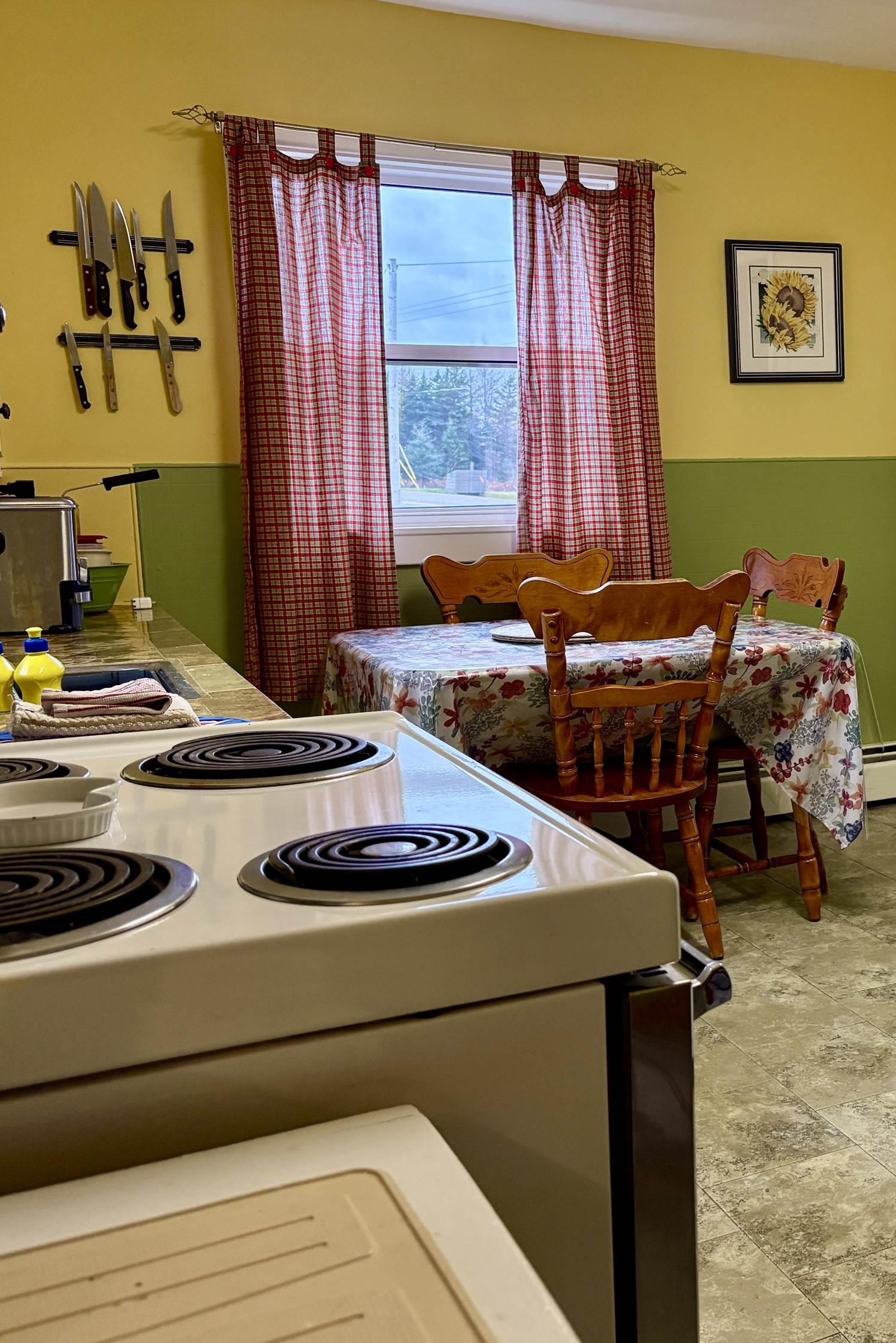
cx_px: 766
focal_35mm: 37
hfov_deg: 34.4
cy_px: 677
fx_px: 1381
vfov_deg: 51.9
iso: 160
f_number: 1.6
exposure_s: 1/120
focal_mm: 5.96
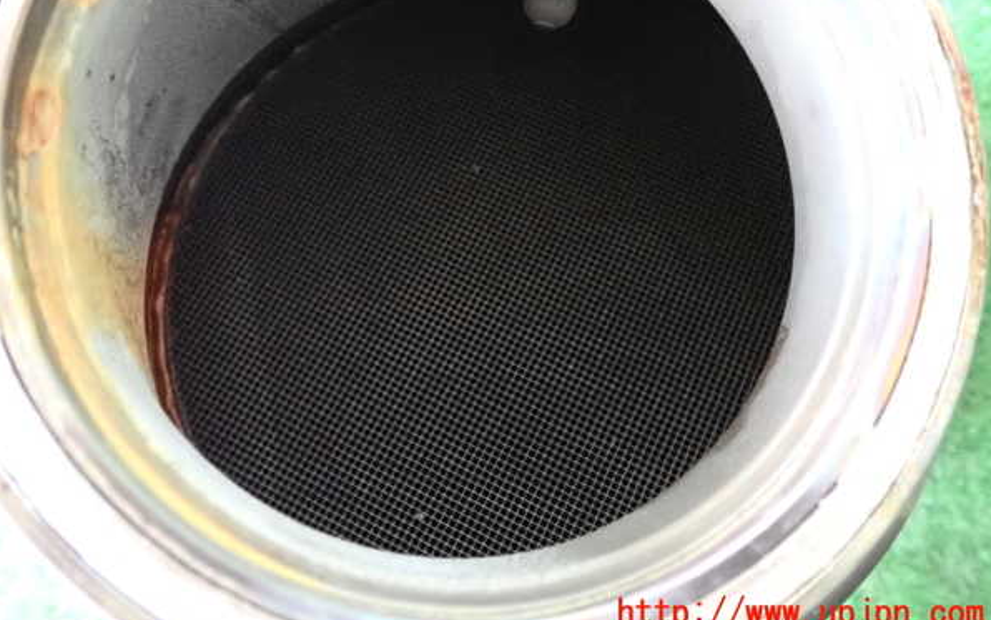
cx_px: 494
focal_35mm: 32
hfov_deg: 59.6
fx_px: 865
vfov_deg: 39.4
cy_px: 261
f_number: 2.3
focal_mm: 5.4
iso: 6400
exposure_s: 1/160
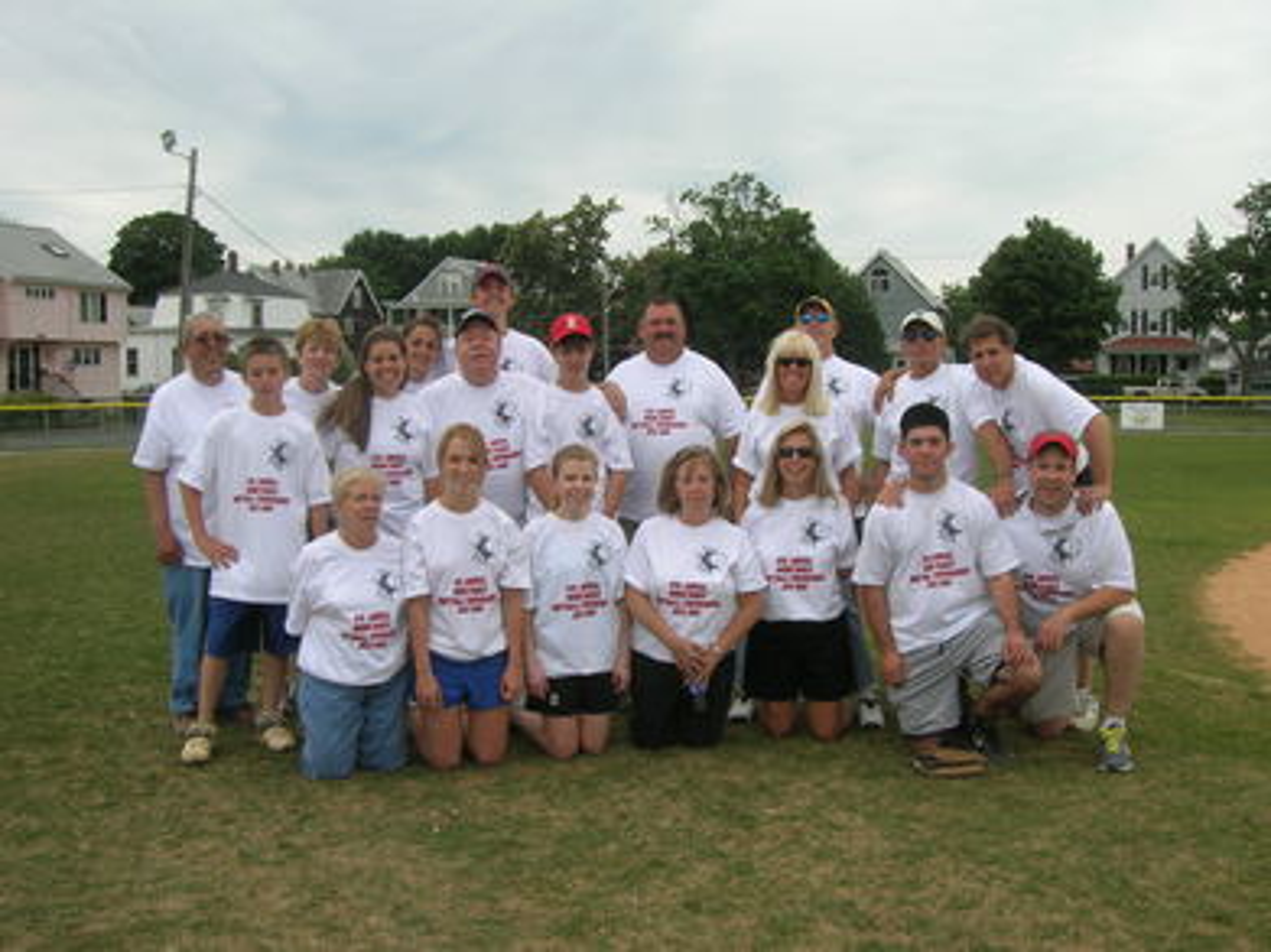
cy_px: 476
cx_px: 636
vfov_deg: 41.8
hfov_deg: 54.0
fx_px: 1248
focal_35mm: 34
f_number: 4.9
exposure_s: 1/112
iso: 50
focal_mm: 5.7
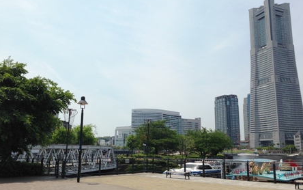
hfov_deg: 54.0
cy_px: 97
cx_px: 154
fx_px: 297
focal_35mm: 36
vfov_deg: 35.4
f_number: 2.4
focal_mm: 4.12
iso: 50
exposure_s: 1/3012
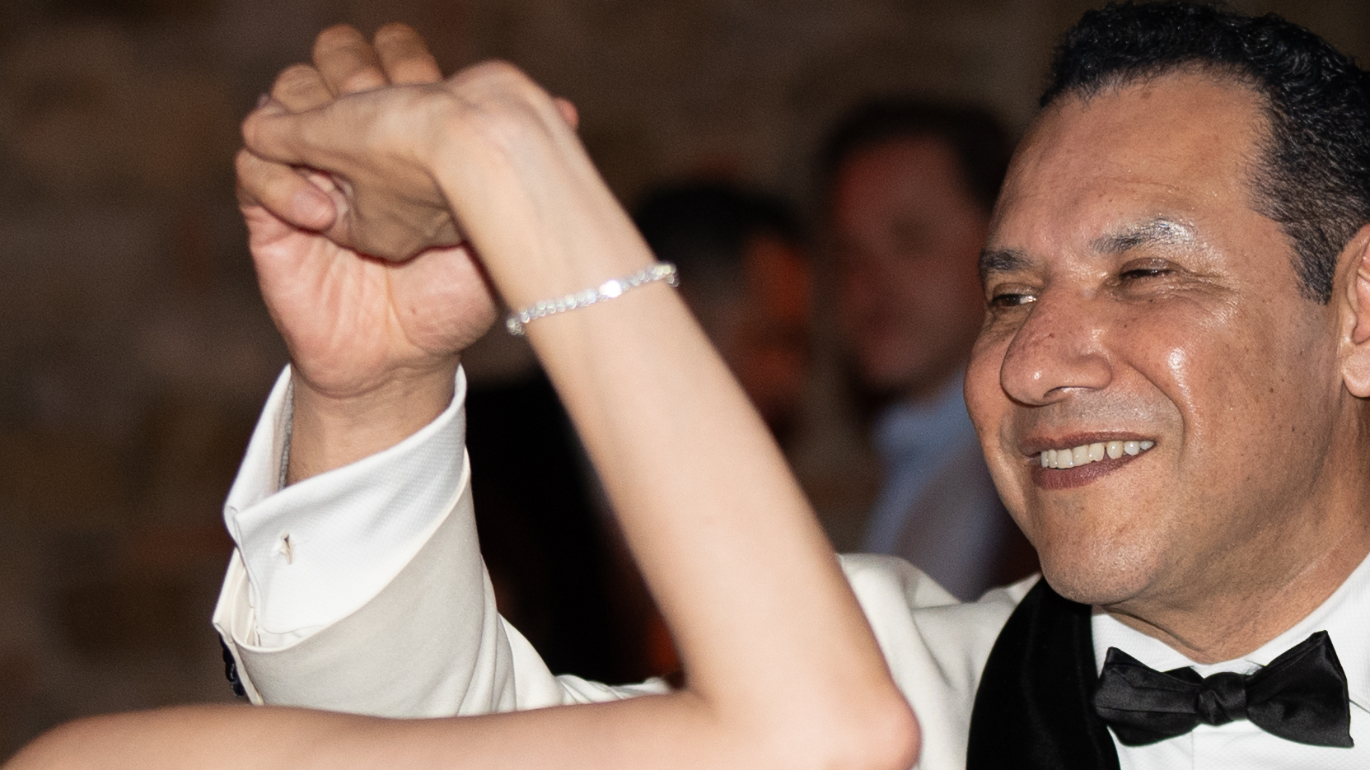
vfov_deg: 6.3
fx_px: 6865
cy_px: 1222
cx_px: 1274
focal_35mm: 189
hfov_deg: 11.3
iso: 800
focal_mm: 50
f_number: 1.8
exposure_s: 1/125
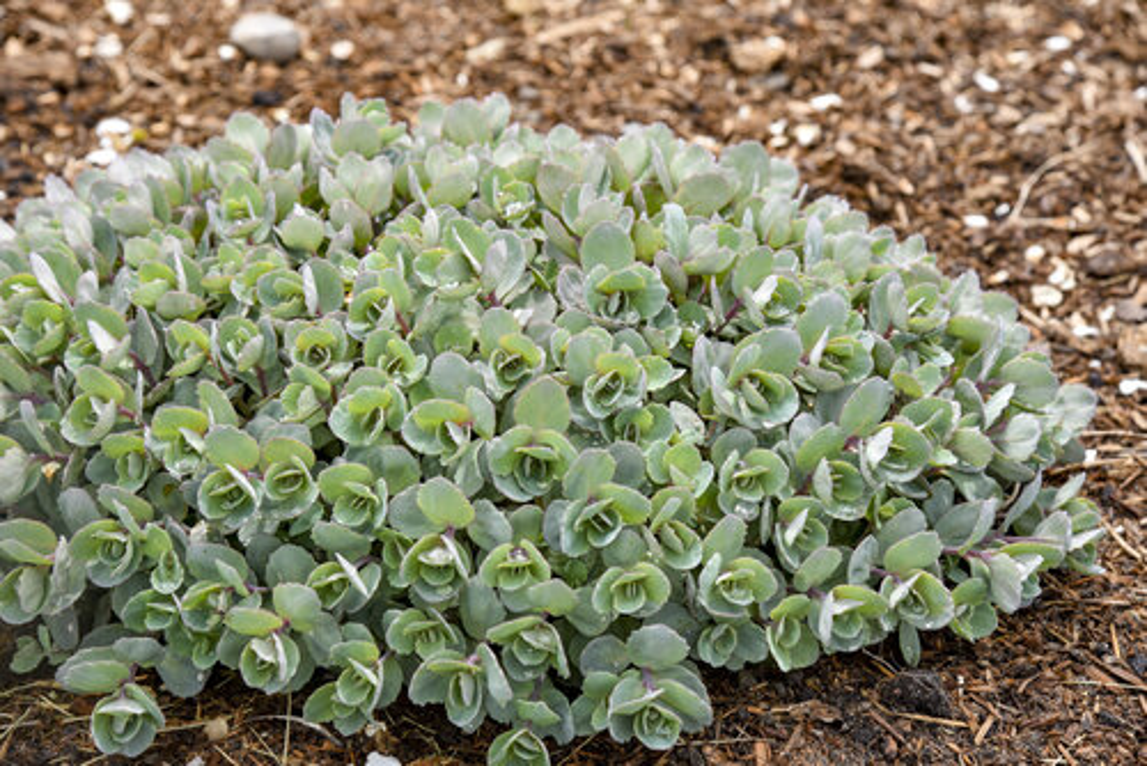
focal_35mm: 86
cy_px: 383
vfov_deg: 15.9
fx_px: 2742
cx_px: 574
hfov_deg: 23.6
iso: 220
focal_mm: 86
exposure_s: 1/250
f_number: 8
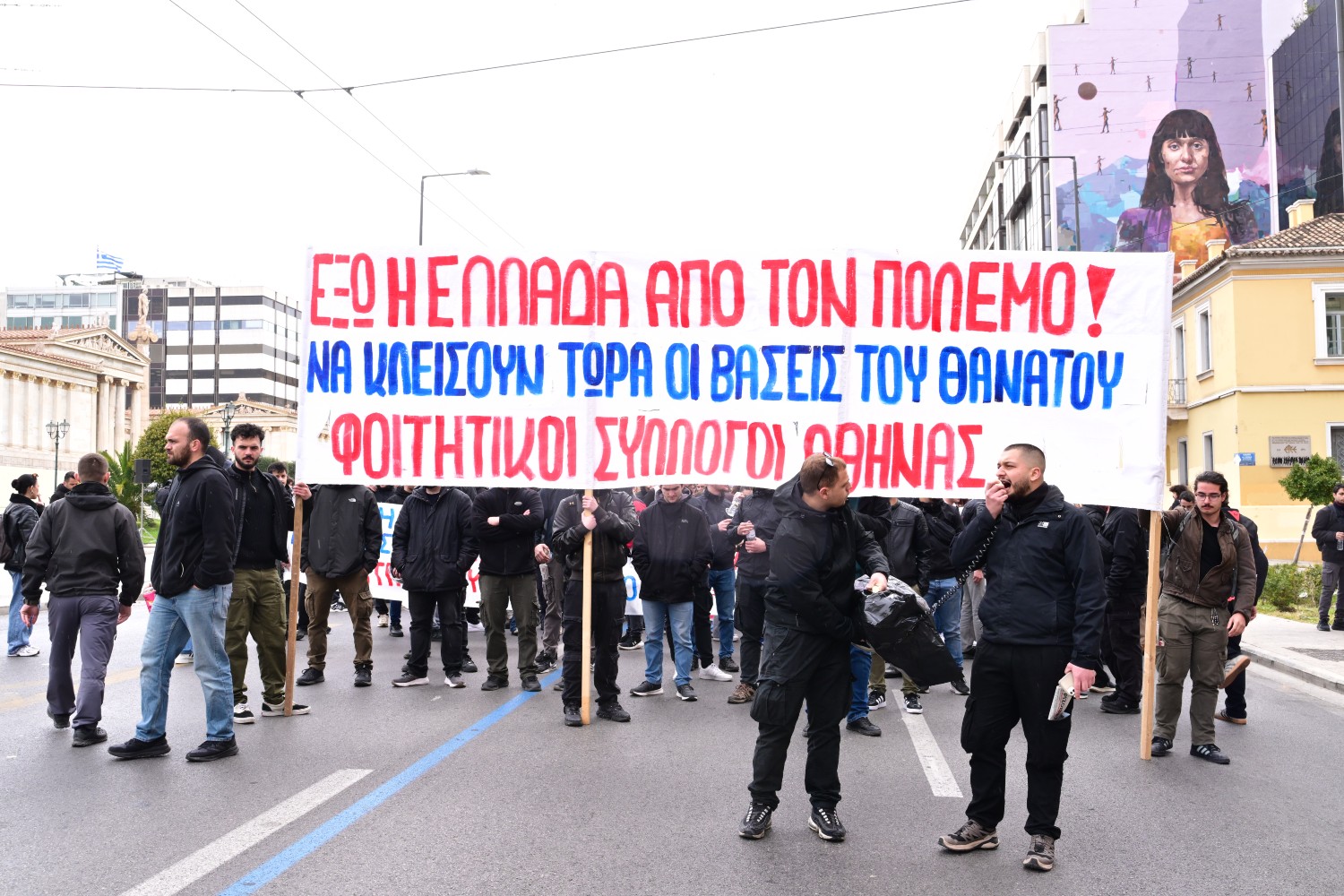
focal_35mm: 35
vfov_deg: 37.9
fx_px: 1307
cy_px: 448
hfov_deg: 54.4
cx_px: 672
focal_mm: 35
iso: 1000
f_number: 10
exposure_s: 1/320
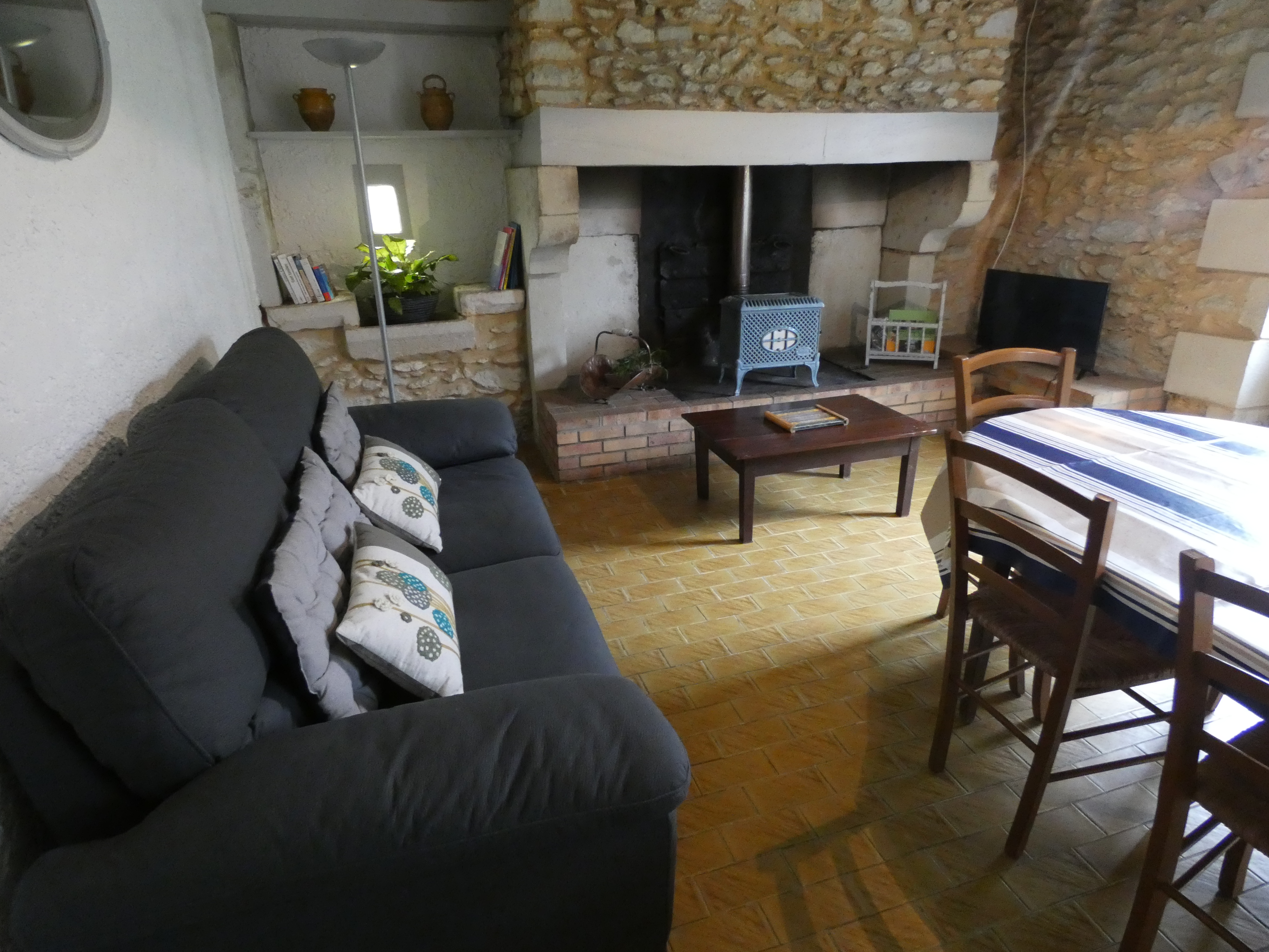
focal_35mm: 20
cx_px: 634
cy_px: 476
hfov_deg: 81.7
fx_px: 733
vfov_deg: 66.0
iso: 800
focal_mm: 3.6
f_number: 2.8
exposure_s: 1/60
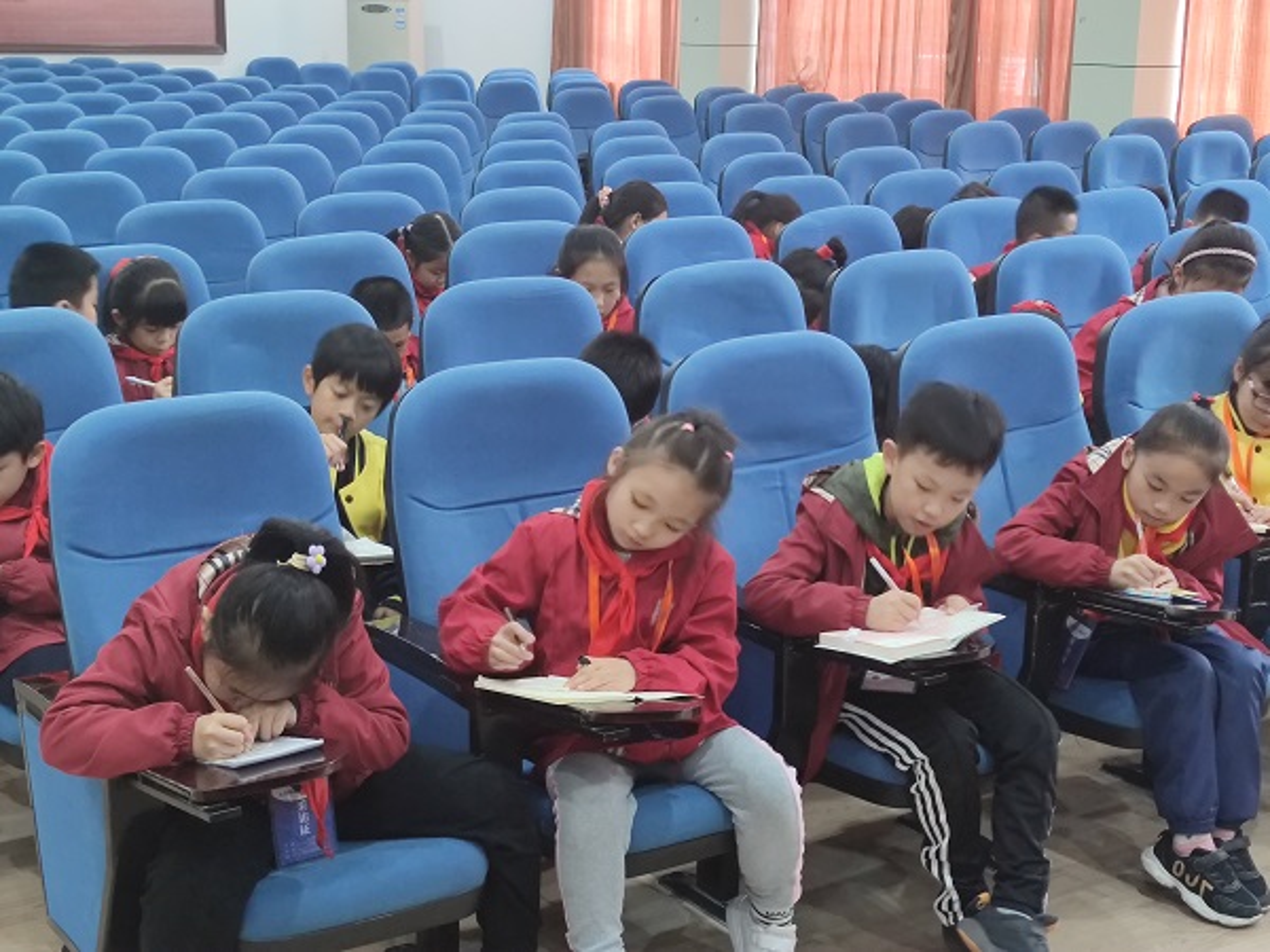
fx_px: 2018
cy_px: 476
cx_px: 635
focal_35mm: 55
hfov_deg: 34.9
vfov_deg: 26.6
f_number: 1.69
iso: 657
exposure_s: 1/50
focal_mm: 6.72
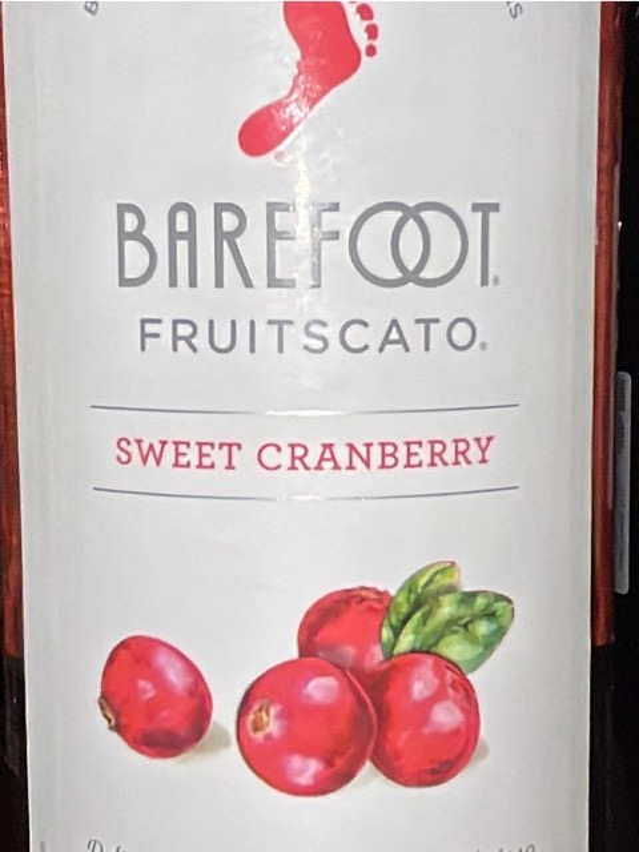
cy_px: 426
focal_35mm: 30
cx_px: 320
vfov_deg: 60.0
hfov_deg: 46.8
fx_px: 738
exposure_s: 1/60
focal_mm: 1.54
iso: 50
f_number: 2.4
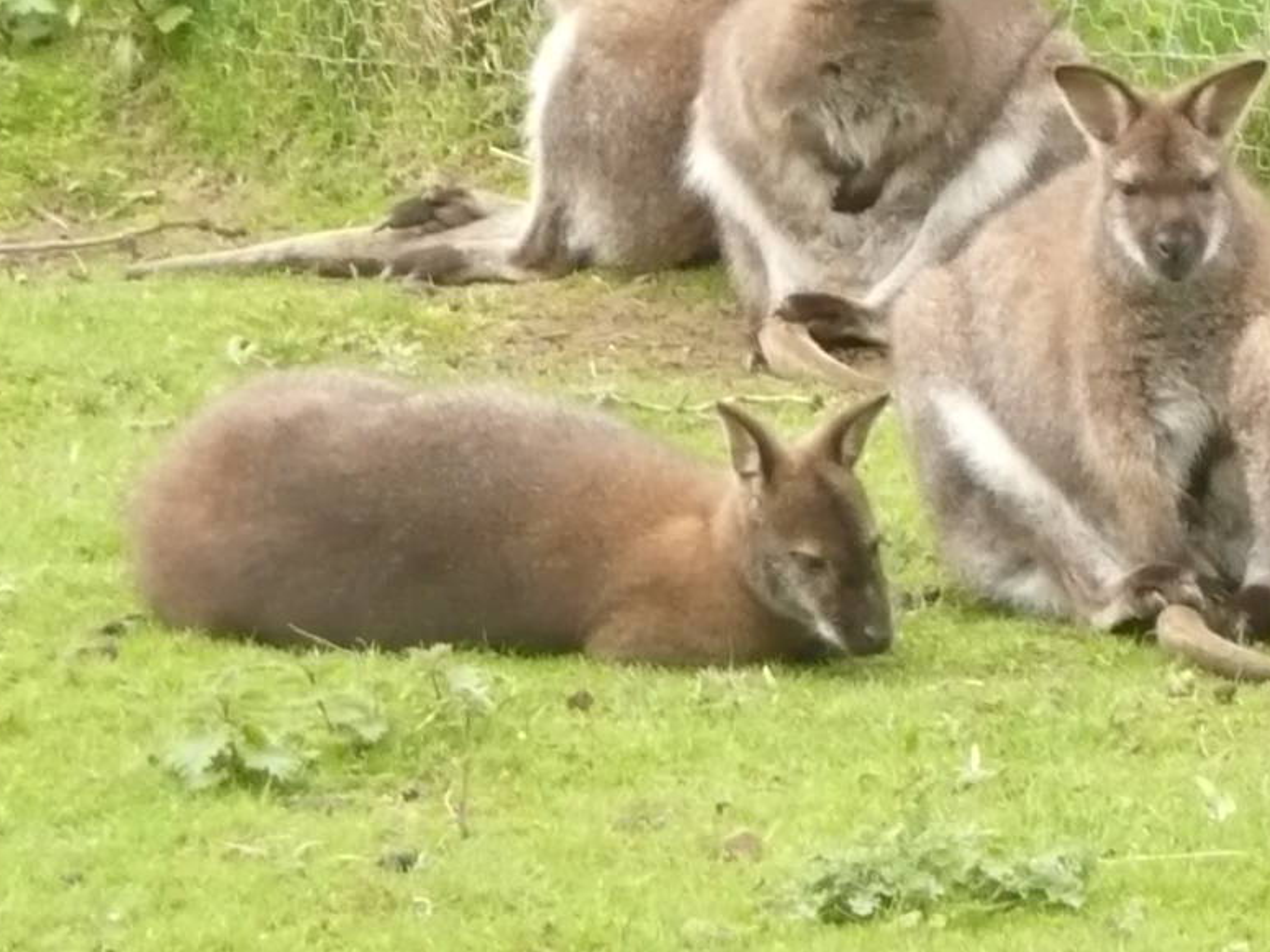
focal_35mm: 611
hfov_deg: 3.2
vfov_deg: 2.4
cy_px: 62
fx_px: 22413
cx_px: 1103
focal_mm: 32.7
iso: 200
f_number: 4.8
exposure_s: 1/60
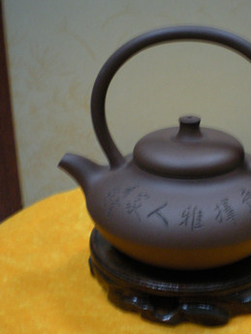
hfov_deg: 26.2
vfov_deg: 34.9
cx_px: 188
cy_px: 169
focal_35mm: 55
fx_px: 531
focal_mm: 6.3
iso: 273
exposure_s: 1/8
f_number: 3.1
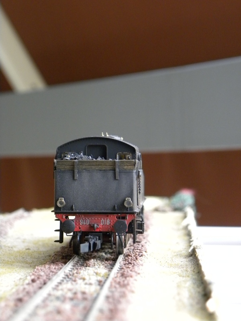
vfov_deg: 18.7
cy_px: 160
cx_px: 120
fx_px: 975
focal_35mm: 105
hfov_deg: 14.1
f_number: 4
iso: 400
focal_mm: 18.8
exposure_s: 1/63
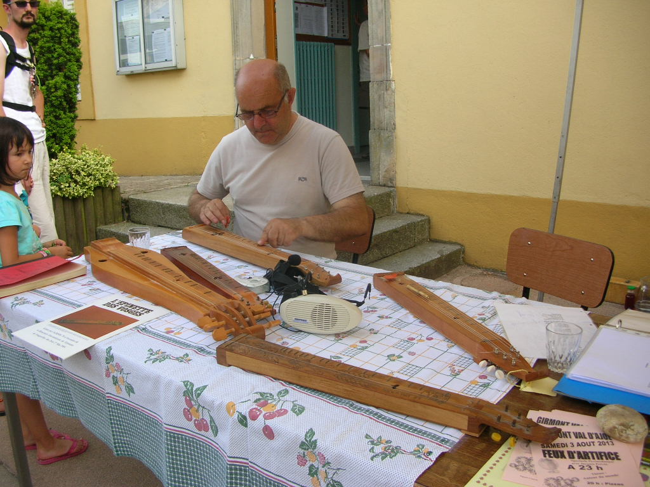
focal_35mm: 35
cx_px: 325
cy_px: 244
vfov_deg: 40.7
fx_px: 657
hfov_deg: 52.6
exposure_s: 1/132
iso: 50
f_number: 2.8
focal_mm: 5.8
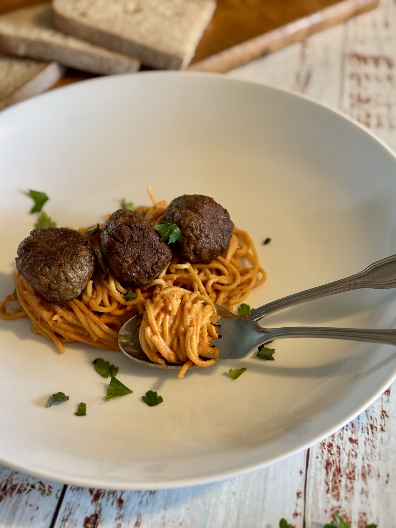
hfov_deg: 28.0
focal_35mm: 52
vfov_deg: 36.8
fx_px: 793
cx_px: 198
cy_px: 264
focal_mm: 5.96
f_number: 1.6
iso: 125
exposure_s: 1/40
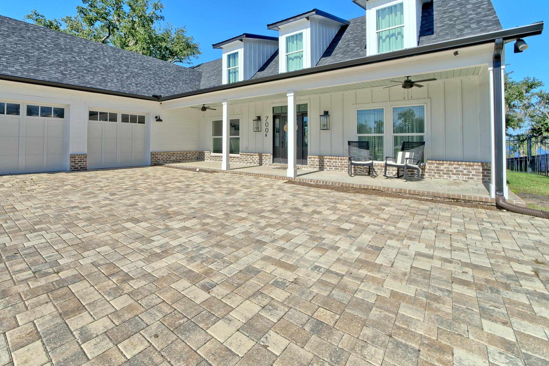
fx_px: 244
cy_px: 138
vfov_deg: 72.6
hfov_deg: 95.5
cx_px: 222
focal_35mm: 16
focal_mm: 12
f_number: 8
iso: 100
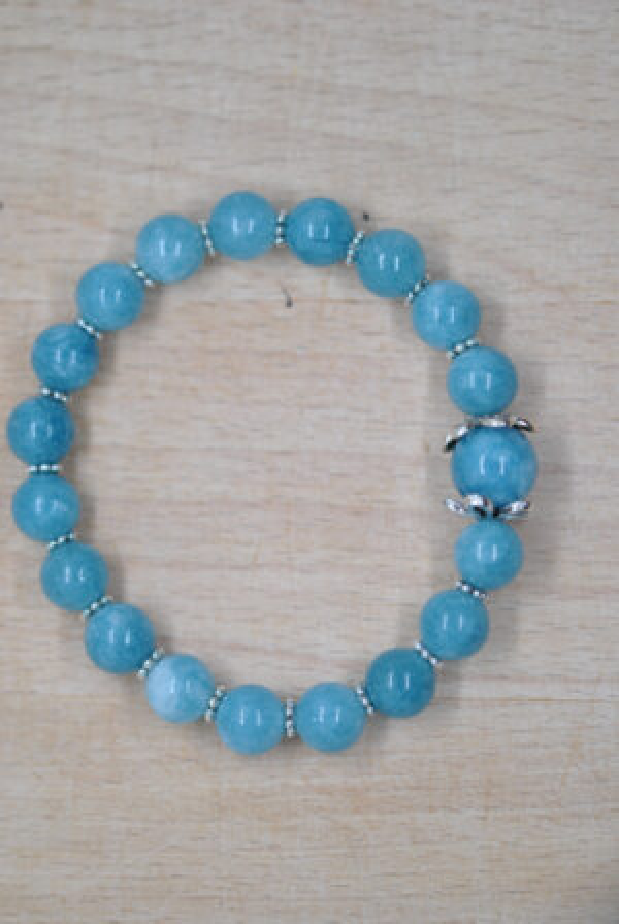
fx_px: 4049
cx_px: 310
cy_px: 462
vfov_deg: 13.0
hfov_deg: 8.7
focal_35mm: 158
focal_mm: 105
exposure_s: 1/250
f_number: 4
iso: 200
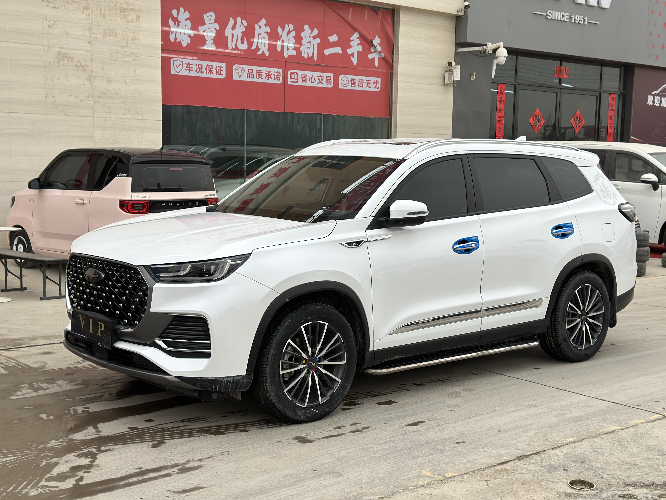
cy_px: 250
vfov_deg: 30.3
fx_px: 924
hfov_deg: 39.7
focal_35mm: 48
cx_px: 333
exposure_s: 1/3731
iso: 100
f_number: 1.78
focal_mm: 6.86
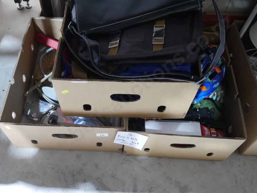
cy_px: 96
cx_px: 128
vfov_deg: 41.8
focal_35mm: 34
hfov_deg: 53.9
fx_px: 253
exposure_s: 1/30
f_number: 4
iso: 3200
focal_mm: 17
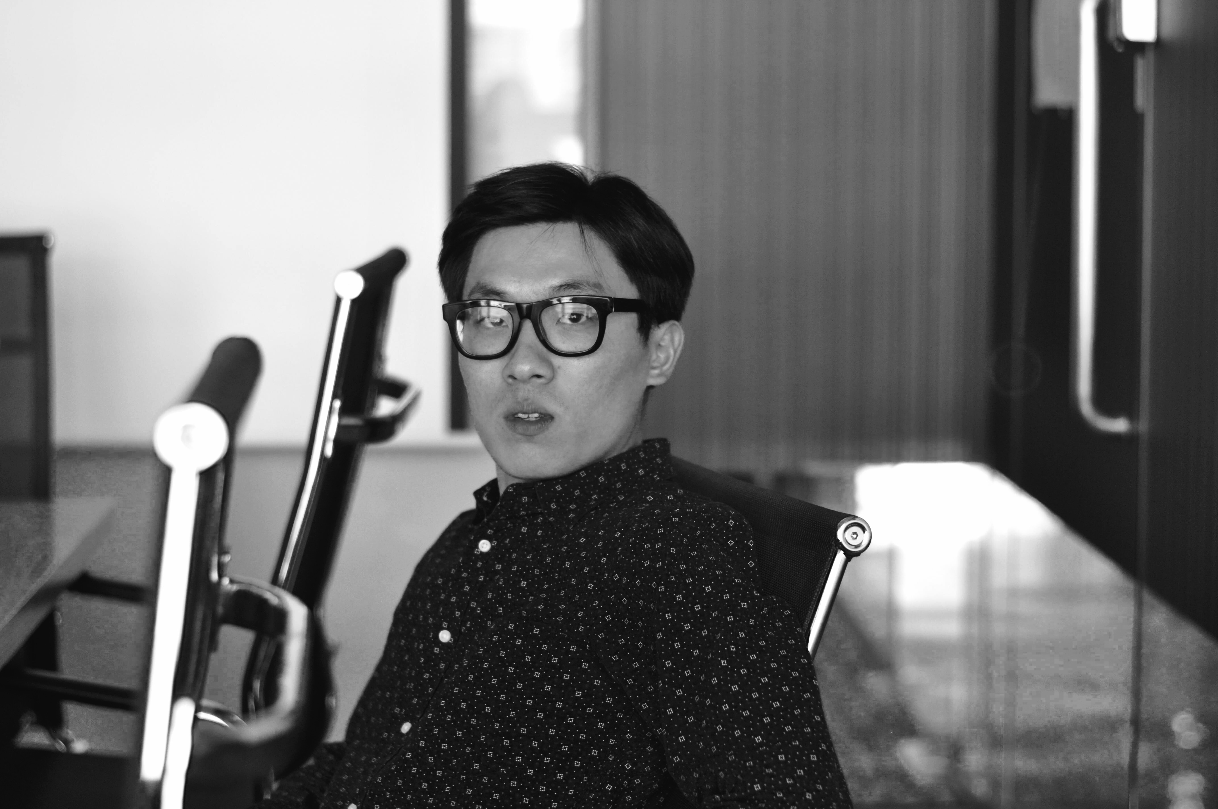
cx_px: 609
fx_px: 2534
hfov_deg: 27.0
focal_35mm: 75
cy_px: 404
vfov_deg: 18.1
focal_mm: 50
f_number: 2.2
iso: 1250
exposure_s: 1/125
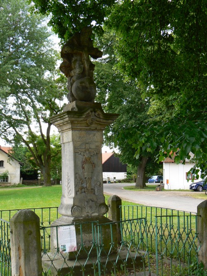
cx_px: 104
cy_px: 138
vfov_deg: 35.5
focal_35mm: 54
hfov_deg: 27.0
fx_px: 431
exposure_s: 1/100
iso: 80
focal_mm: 8.9
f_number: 5
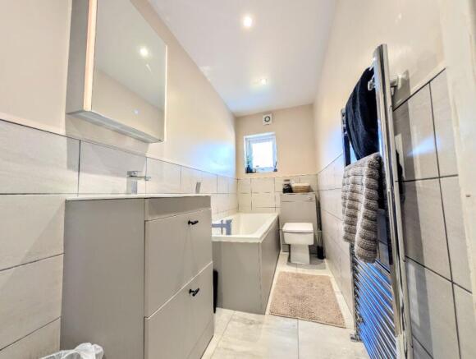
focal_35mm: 12
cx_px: 238
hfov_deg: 110.4
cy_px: 180
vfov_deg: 94.7
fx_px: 165
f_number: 1.7
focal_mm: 2.02
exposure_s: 1/100
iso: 59
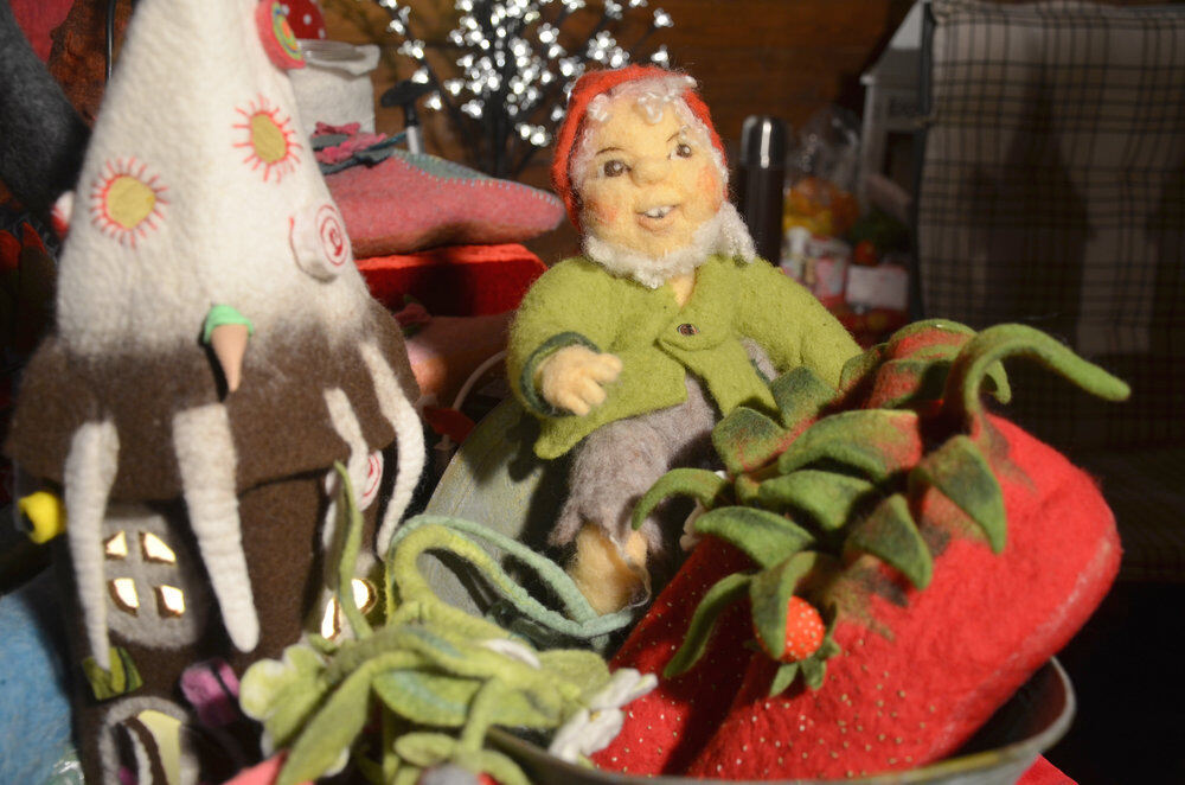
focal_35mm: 39
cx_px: 592
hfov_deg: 49.6
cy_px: 392
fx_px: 1281
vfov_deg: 34.1
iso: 400
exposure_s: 1/60
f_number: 4
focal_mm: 26
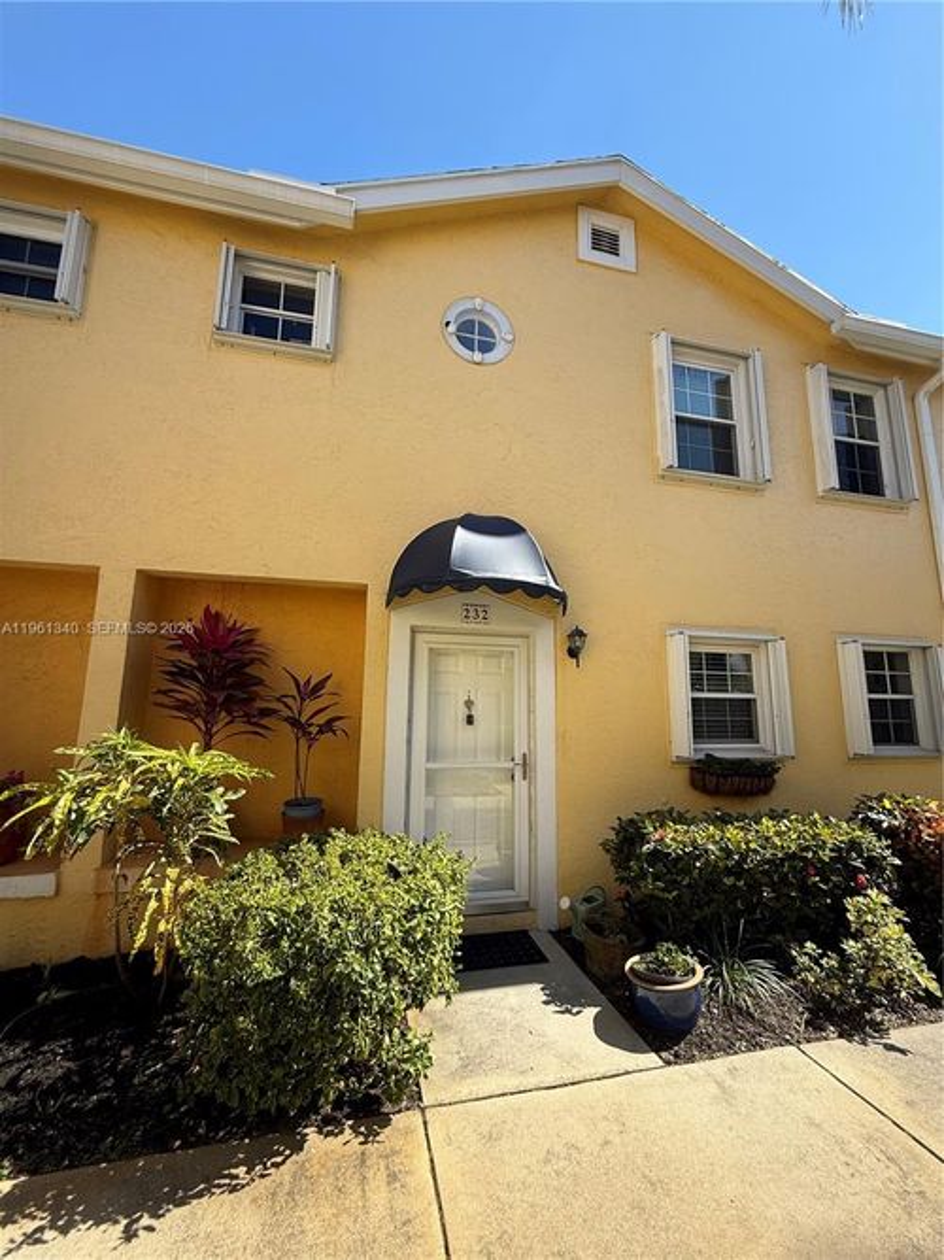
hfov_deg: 85.7
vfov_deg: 102.1
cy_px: 630
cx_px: 472
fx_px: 509
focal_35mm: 14
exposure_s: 1/830
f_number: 2.2
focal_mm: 2.22
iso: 50
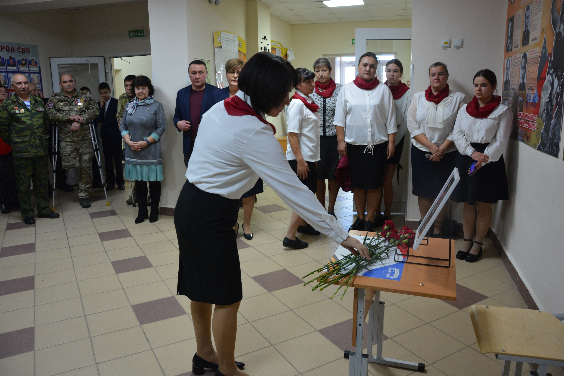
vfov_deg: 47.9
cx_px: 282
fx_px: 423
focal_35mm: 27
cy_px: 188
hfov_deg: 67.4
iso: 800
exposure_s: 1/60
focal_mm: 18
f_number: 4
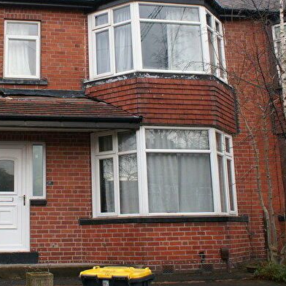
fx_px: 467
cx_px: 69
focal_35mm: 50
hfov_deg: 33.3
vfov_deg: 33.9
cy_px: 119
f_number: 6.3
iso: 100
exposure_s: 1/60
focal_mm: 22
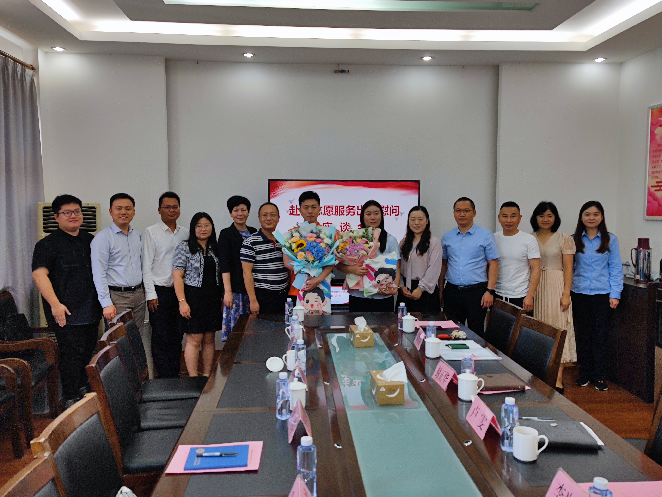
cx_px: 331
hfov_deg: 49.0
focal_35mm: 38
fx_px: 727
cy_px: 248
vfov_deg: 37.7
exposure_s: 1/100
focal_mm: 7.59
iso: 50
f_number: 1.95
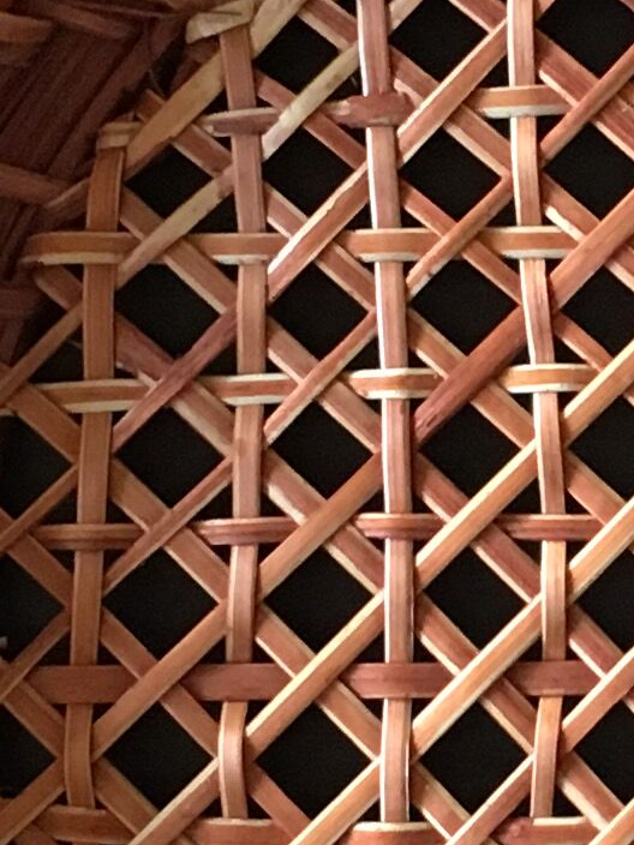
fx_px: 4054
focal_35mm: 166
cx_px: 989
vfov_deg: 11.9
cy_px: 513
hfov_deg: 8.7
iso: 200
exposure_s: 1/20
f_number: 2.2
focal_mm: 4.15
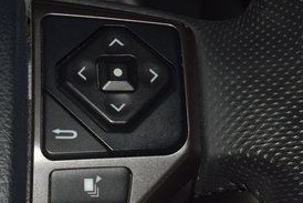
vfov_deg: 5.6
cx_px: 97
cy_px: 188
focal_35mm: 245
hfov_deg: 8.4
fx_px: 2063
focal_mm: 70
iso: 100
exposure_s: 1/125
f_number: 8
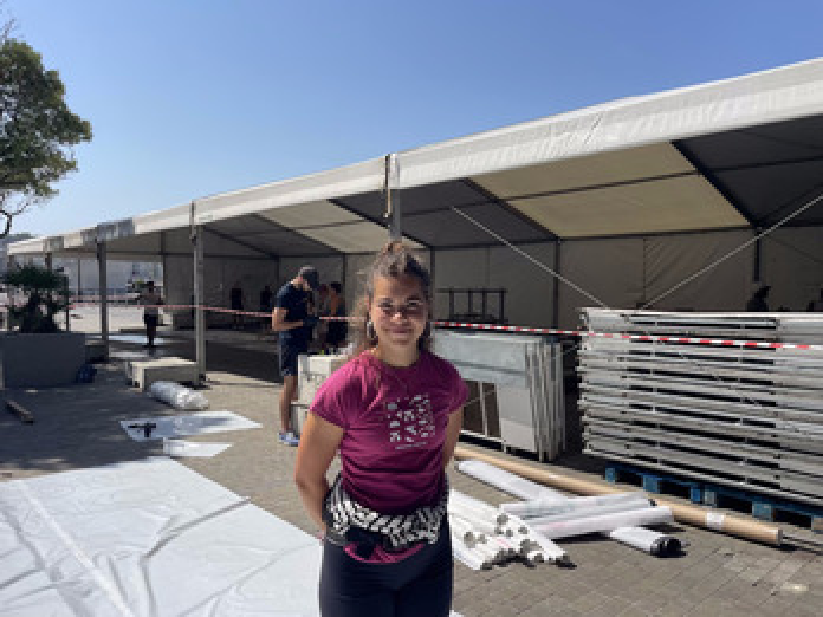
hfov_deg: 67.3
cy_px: 308
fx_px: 618
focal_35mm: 26
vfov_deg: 53.1
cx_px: 412
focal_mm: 4.2
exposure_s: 1/4292
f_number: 1.6
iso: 32
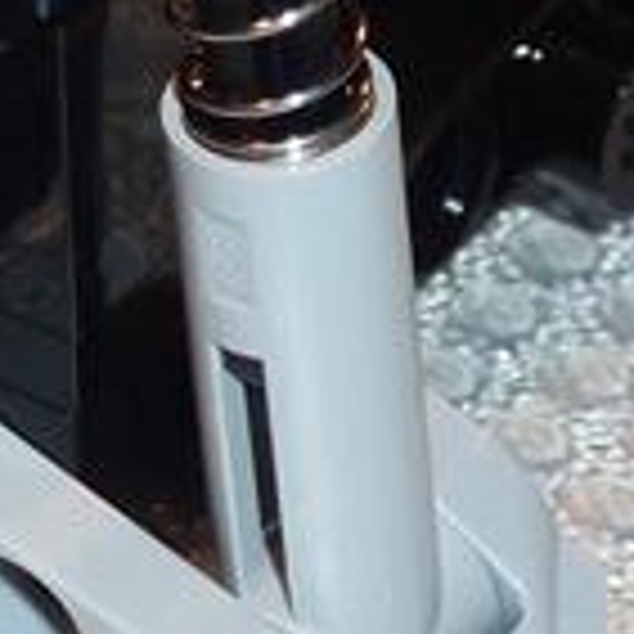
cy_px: -81
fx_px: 8371
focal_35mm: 404
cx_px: -112
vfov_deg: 4.3
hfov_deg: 4.3
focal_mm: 10.3
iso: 100
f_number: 4
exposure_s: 1/30
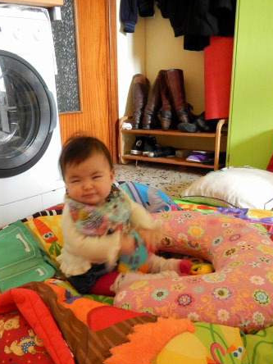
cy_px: 242
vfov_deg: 50.5
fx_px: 379
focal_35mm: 36
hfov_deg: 39.5
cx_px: 109
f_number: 3.4
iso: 800
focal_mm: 4.5
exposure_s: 1/4
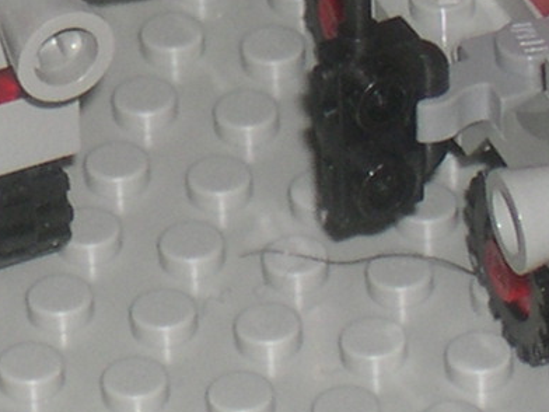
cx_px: -378
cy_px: 11
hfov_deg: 3.3
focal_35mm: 591
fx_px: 9373
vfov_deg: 2.5
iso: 100
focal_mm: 21.6
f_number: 4.8
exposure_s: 1/60
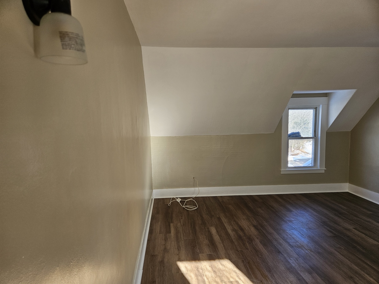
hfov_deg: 73.9
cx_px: 190
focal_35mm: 23
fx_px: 252
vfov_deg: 58.9
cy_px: 142
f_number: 1.8
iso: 50
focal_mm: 5.4
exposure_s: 1/149
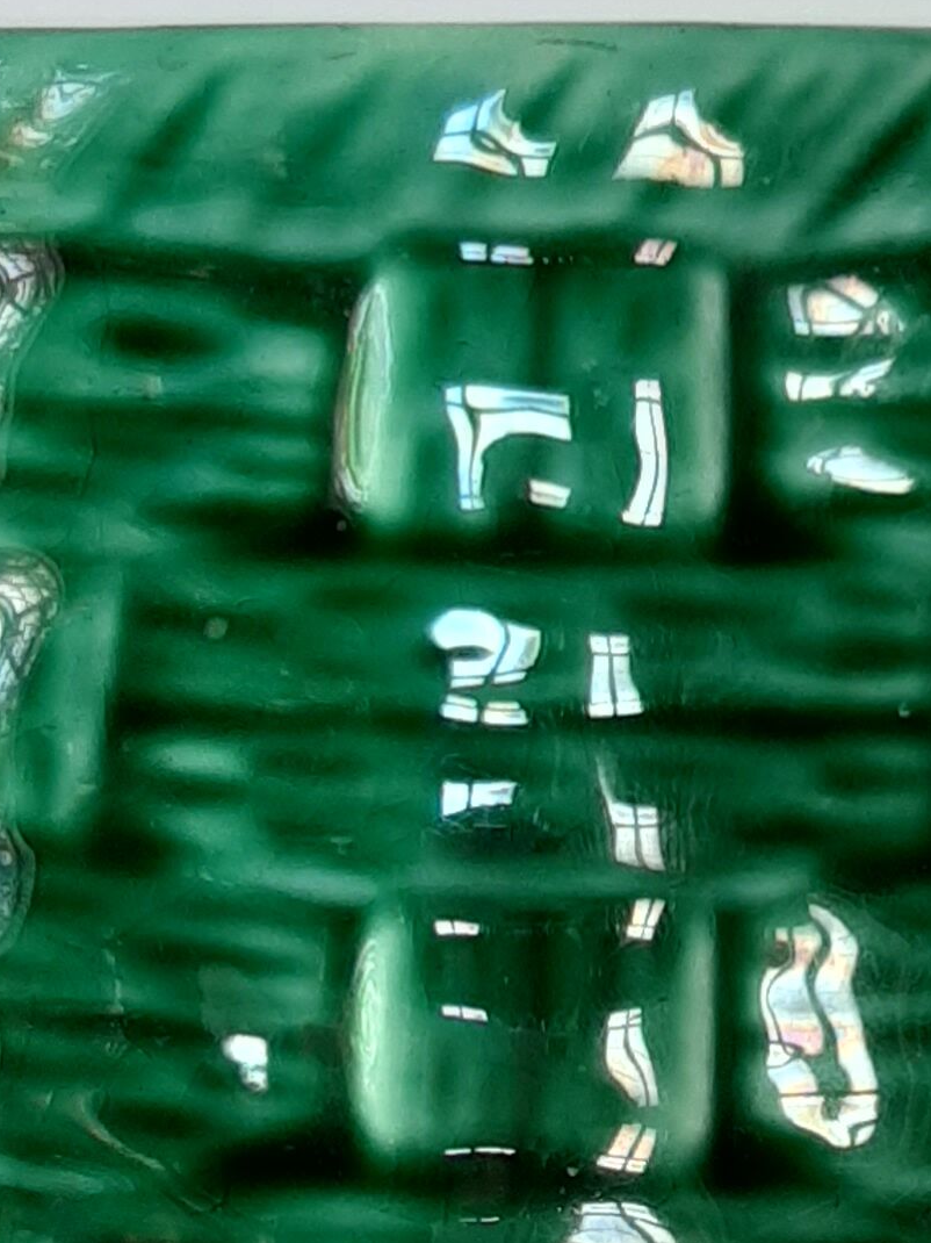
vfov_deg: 19.4
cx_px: 649
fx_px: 3516
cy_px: 1250
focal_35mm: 98
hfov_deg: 15.0
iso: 64
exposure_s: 1/50
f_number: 1.7
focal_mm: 3.93
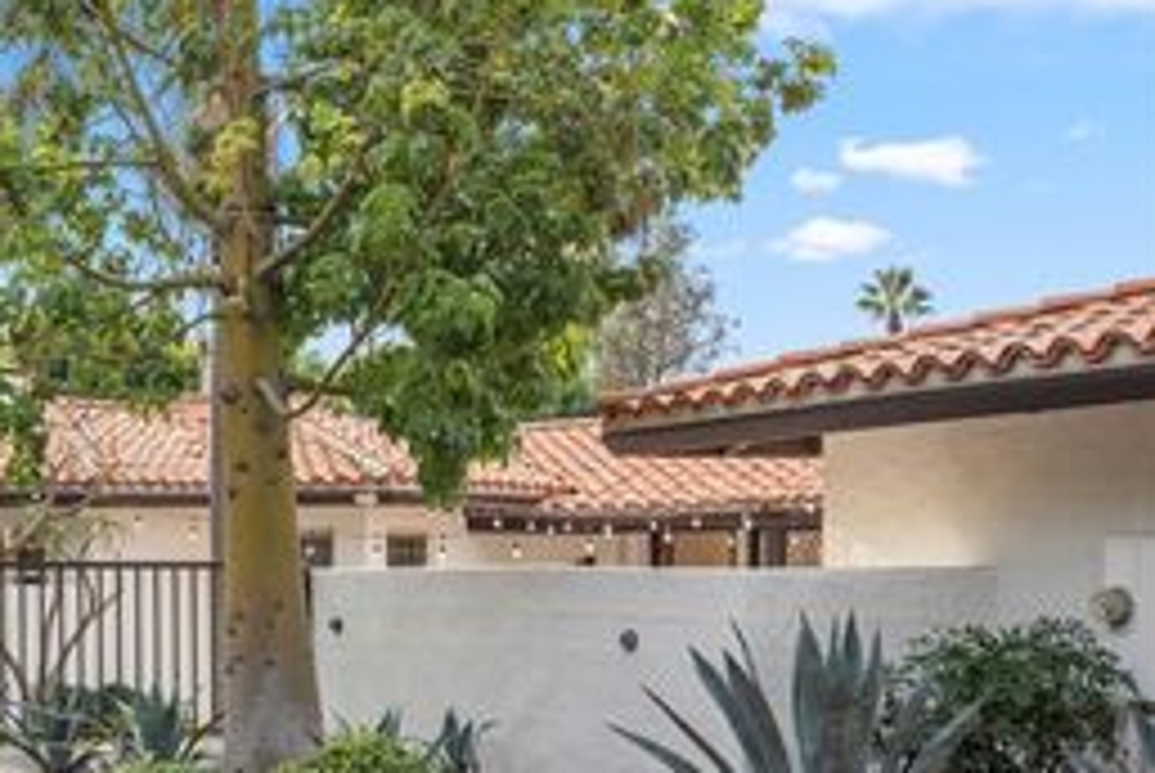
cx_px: 36
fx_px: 2120
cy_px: 586
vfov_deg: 20.5
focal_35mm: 66
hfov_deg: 28.8
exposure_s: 1/60
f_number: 9
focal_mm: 34
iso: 80
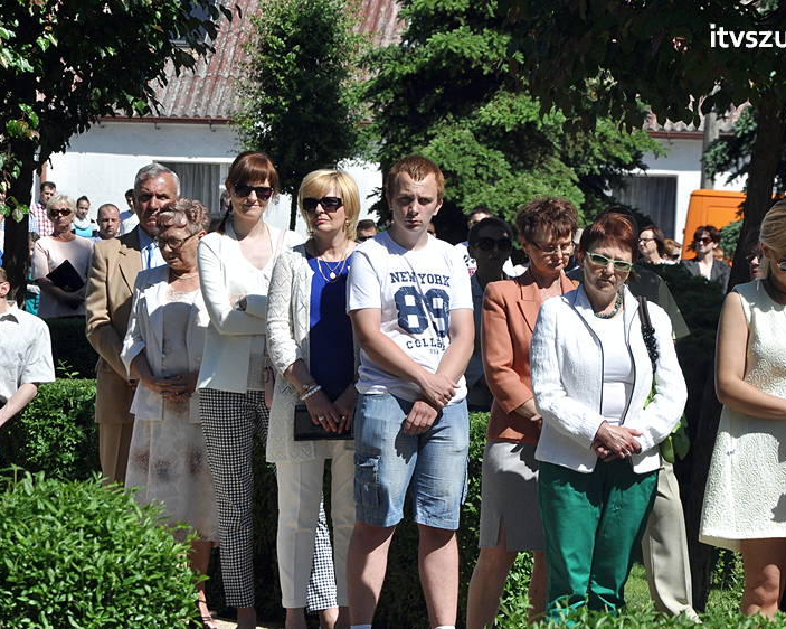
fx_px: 4153
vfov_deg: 8.7
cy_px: 315
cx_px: 418
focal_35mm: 179
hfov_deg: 10.8
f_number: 9
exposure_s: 1/1250
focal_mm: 105
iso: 400
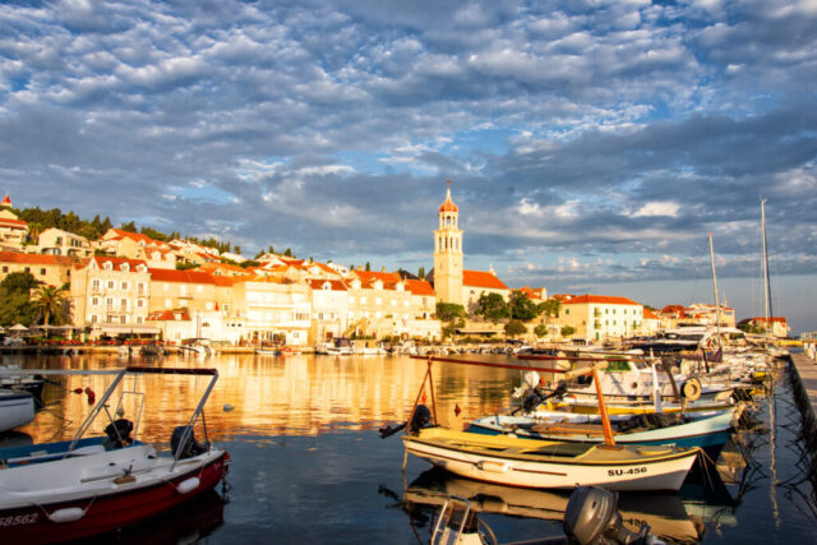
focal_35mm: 27
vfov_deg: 48.0
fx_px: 613
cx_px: 408
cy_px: 272
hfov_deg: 67.4
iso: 400
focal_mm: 18
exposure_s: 1/400
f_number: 11
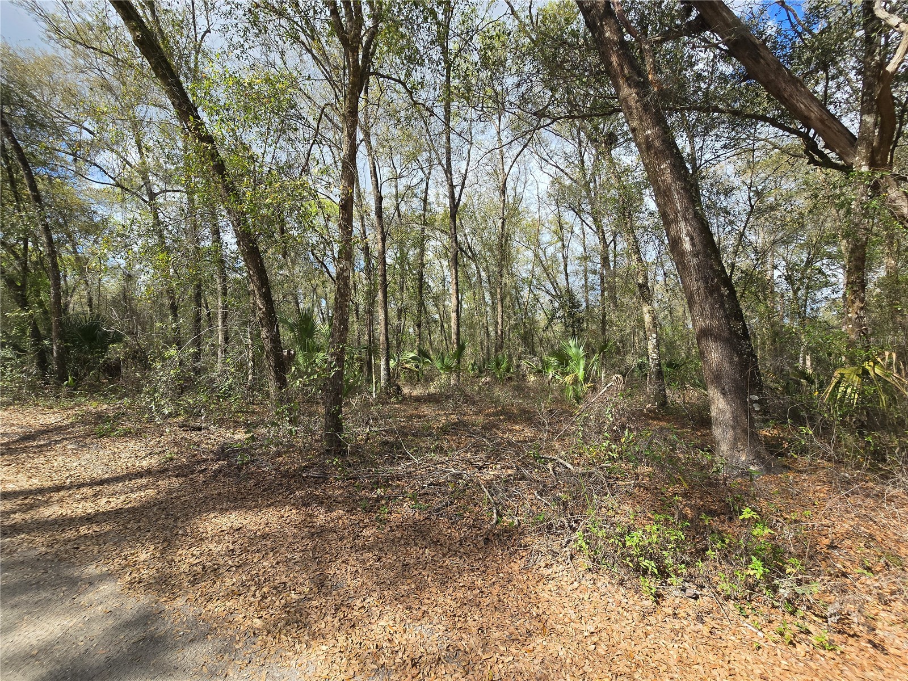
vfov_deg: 89.9
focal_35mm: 13
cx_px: 454
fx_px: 341
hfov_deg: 106.2
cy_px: 340
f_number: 2.2
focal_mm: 2.2
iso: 50
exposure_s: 1/857
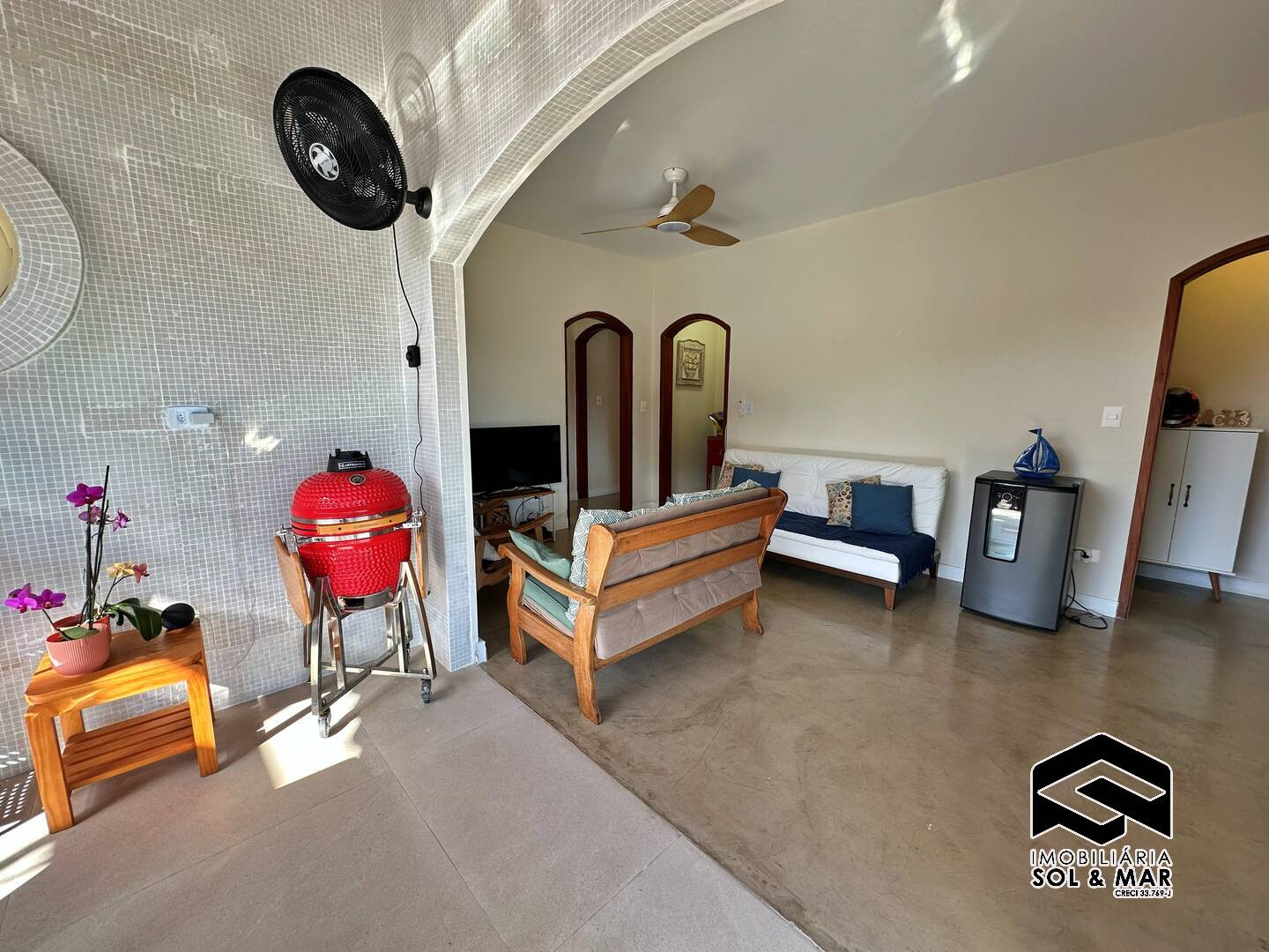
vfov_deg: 85.7
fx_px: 513
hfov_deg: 102.1
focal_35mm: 14
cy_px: 476
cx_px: 634
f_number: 2.2
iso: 40
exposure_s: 1/99
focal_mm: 2.22
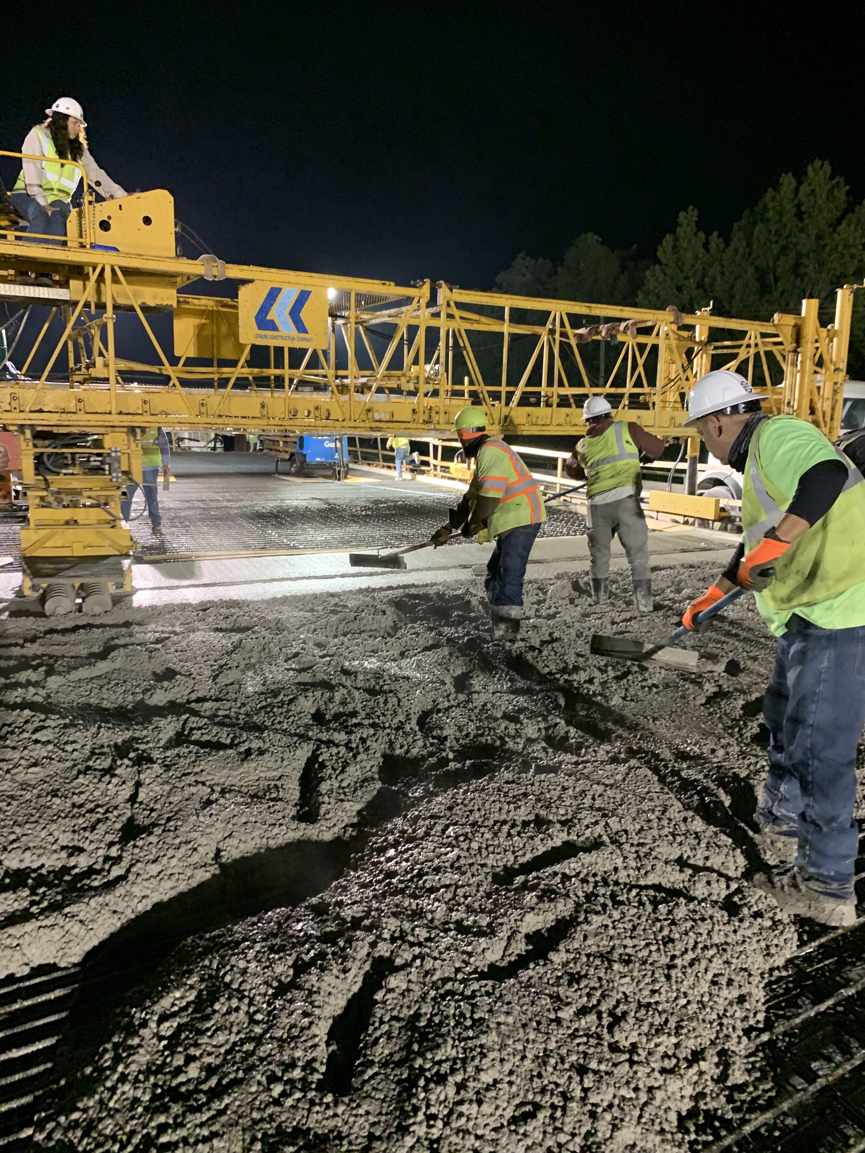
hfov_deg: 53.1
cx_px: 432
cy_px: 576
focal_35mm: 26
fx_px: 866
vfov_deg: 67.3
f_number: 1.8
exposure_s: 1/29
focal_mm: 4.25
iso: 500
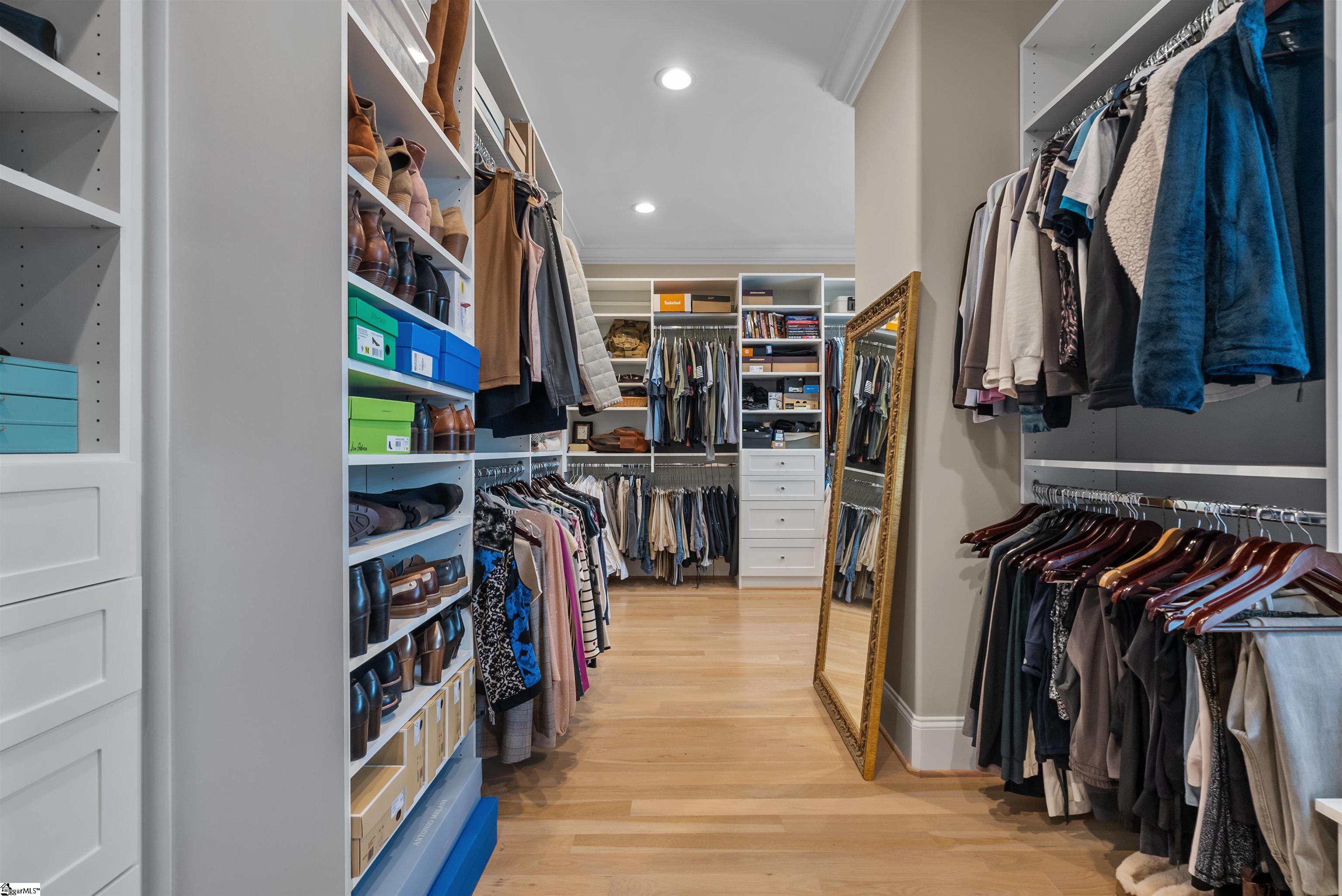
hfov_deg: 96.7
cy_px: 448
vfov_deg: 73.8
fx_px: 597
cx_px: 671
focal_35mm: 16
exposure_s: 1/6
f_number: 8
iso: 250
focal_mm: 16
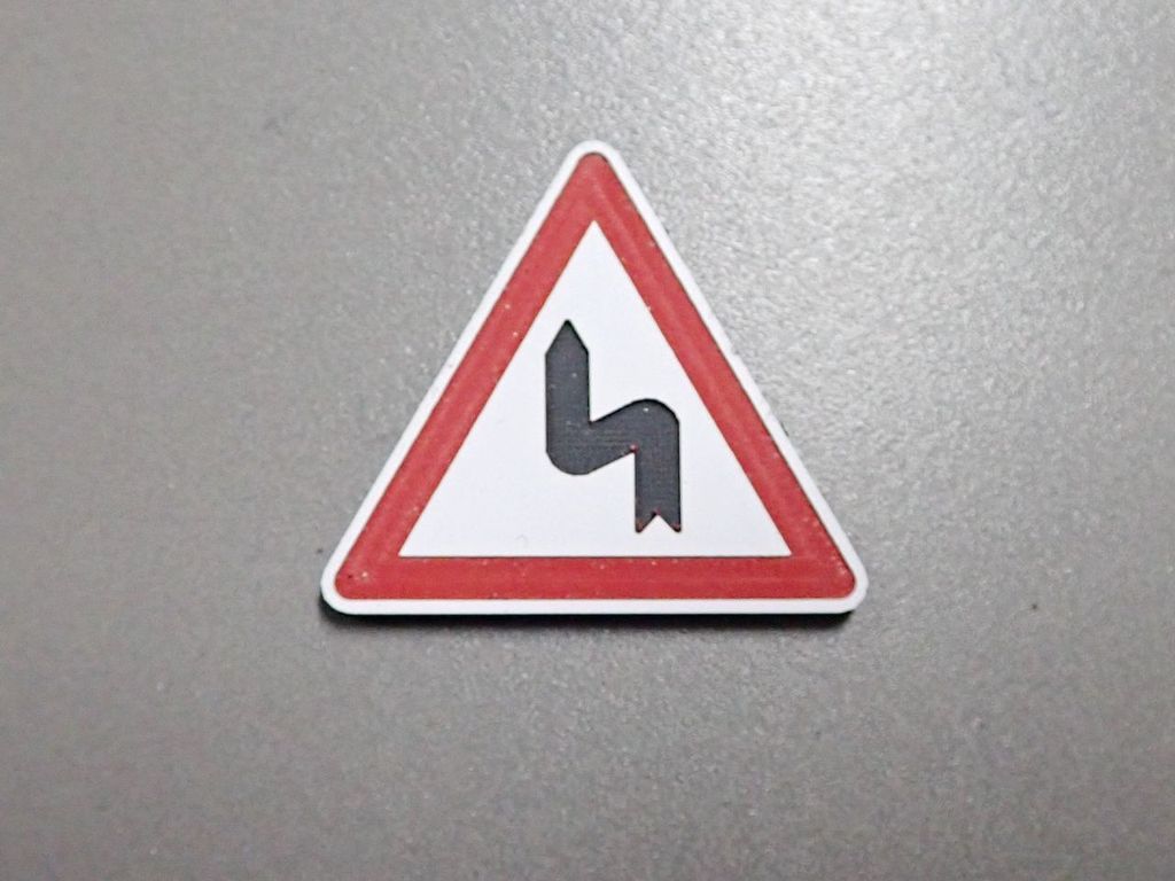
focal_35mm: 30
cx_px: 588
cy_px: 440
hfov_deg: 60.0
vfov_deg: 46.8
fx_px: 1018
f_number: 2.3
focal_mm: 5.5
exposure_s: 1/160
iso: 640
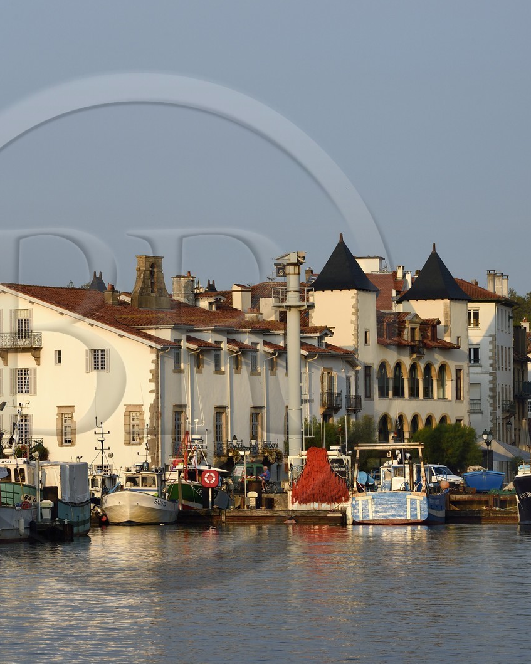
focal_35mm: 248
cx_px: 139
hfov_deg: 6.2
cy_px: 333
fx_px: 4873
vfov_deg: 7.8
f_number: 11
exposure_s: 1/250
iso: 200
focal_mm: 175
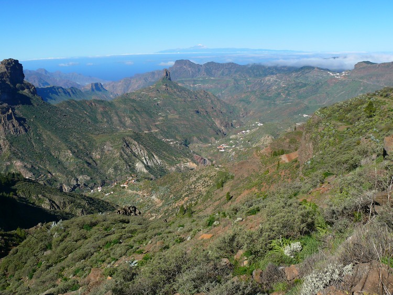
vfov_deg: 40.7
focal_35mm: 35
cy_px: 148
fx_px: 397
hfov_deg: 52.6
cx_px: 196
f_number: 5
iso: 100
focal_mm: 7.4
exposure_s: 1/200
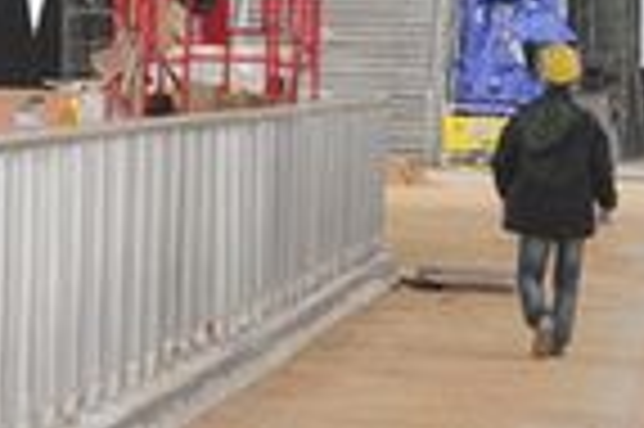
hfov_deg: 3.9
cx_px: 155
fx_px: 9560
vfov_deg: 2.6
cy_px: -239
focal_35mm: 535
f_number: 8
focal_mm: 170
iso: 800
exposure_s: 1/160
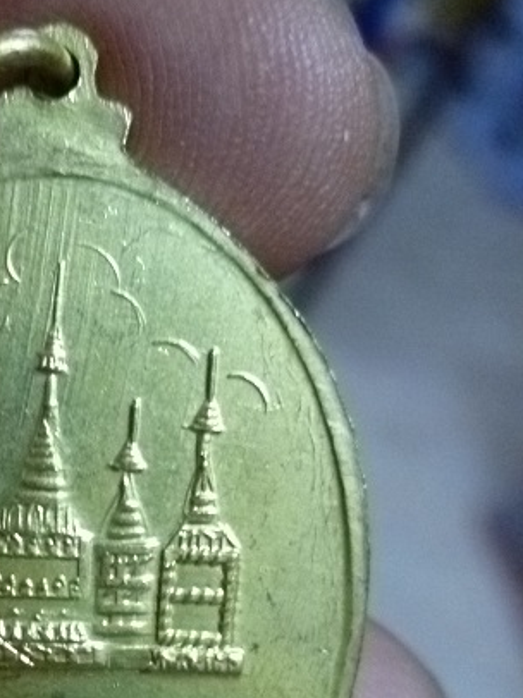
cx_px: 33
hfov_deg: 26.4
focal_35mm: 53
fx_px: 1069
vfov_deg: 35.9
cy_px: 452
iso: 800
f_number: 2.8
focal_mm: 5
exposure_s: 1/20
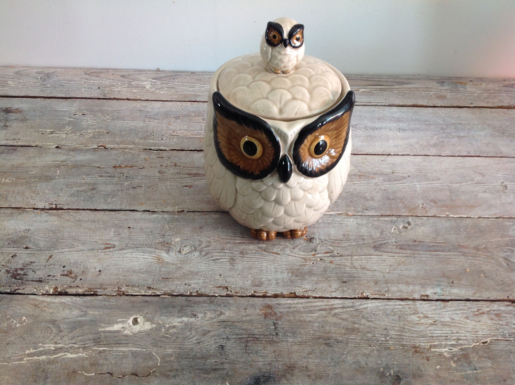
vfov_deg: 40.6
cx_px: 258
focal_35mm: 35
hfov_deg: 52.7
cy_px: 192
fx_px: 520
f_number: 2.4
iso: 64
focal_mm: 4.28
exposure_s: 1/15
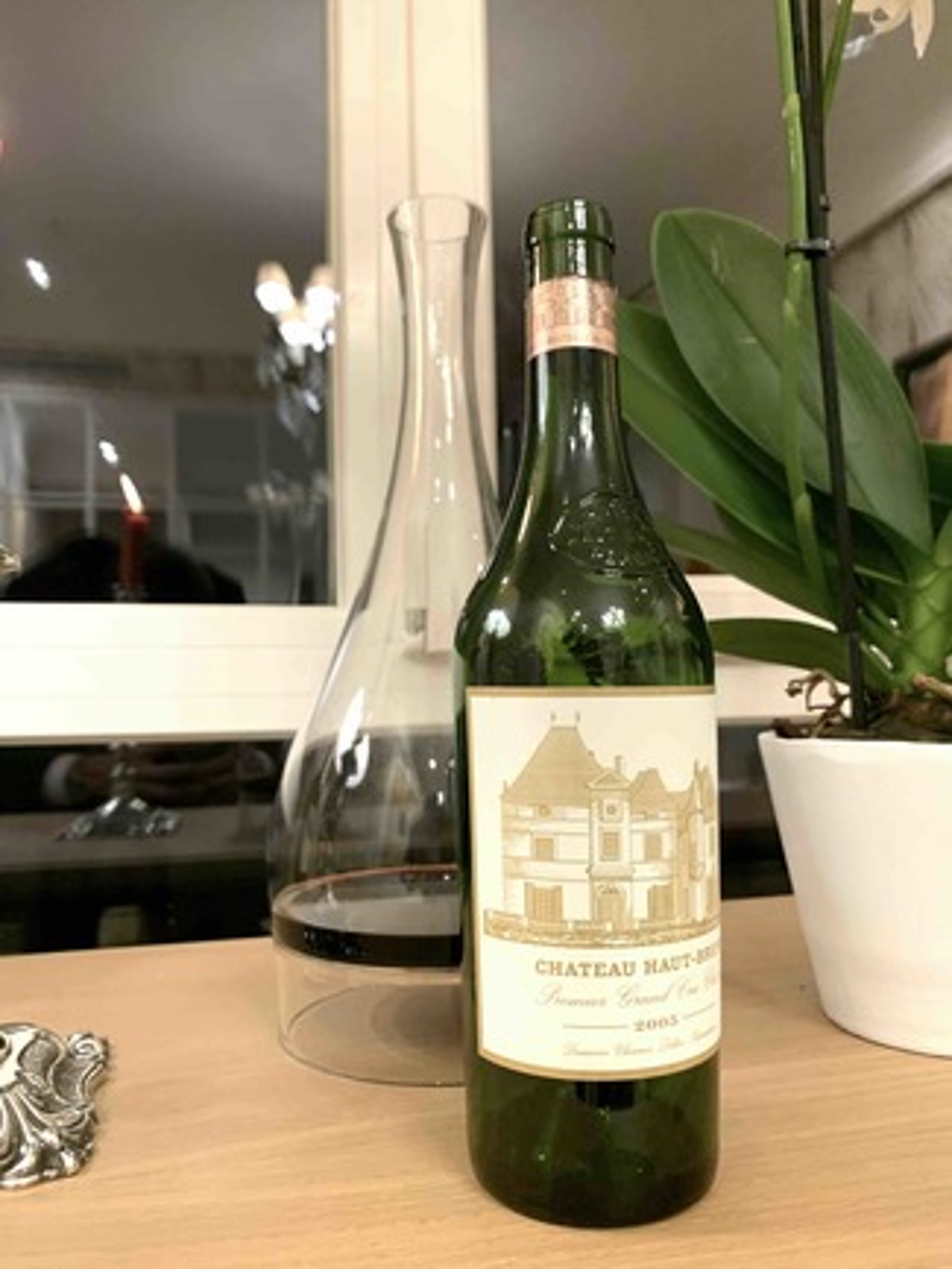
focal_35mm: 26
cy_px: 634
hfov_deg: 53.1
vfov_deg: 67.3
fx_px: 953
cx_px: 476
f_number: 1.8
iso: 200
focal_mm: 4.25
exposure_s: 1/50
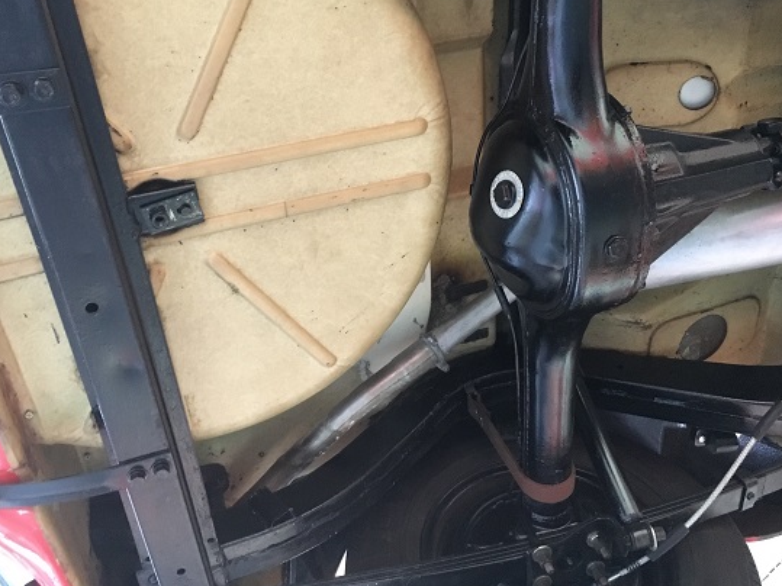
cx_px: 374
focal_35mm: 33
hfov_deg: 55.3
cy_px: 260
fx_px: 745
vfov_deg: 42.9
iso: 320
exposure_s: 1/17
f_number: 2.2
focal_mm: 4.15
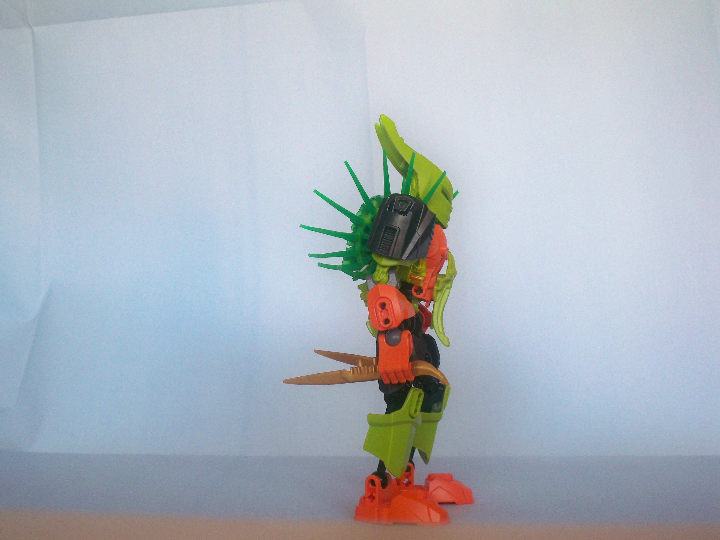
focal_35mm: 44
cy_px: 270
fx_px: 915
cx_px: 360
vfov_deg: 32.9
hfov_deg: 42.9
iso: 100
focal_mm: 7.8
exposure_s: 1/60
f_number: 3.5
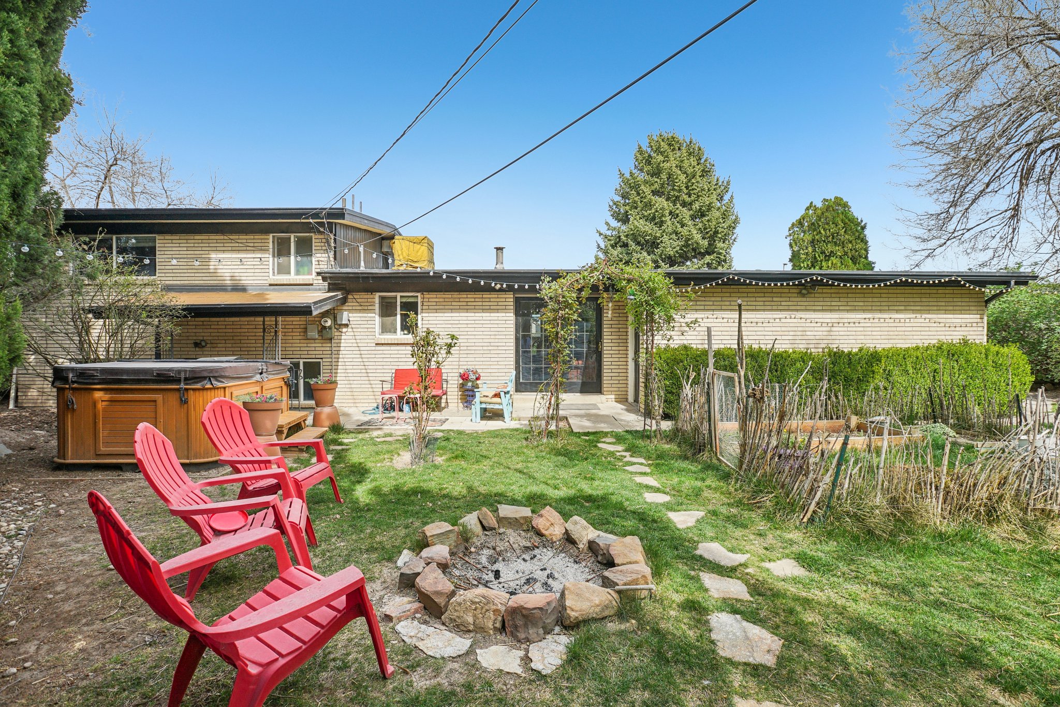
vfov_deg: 73.7
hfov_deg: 96.7
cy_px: 354
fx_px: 471
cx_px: 530
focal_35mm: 16
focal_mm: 16
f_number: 8
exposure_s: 1/125
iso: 100
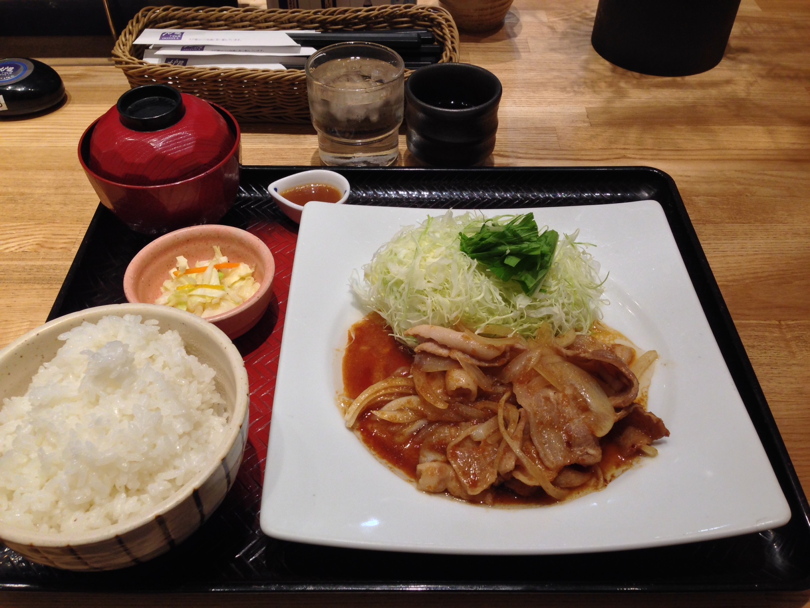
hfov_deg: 55.4
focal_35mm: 33
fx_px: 772
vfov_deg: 42.9
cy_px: 304
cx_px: 405
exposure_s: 1/60
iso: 64
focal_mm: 4.12
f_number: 2.4
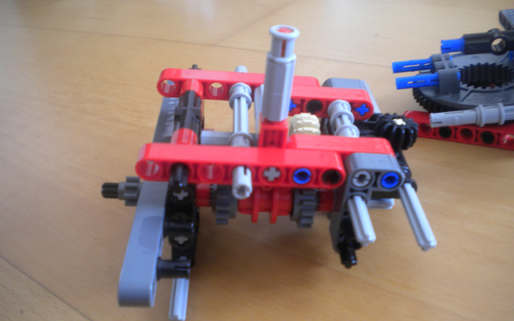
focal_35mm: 38
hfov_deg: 51.5
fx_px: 532
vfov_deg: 33.5
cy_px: 182
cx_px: 258
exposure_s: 1/8
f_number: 3.1
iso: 107
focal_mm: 6.3
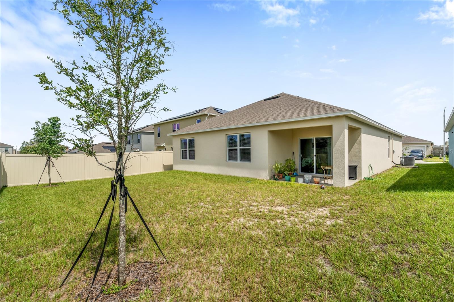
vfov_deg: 73.7
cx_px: 227
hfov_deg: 96.7
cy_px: 151
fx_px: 202
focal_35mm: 16
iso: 100
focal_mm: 16
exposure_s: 1/125
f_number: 8
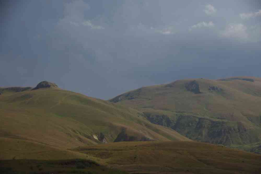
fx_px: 598
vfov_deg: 16.6
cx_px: 130
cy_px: 87
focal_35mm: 82
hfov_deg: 24.6
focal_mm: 55
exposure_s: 1/500
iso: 400
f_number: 4.5
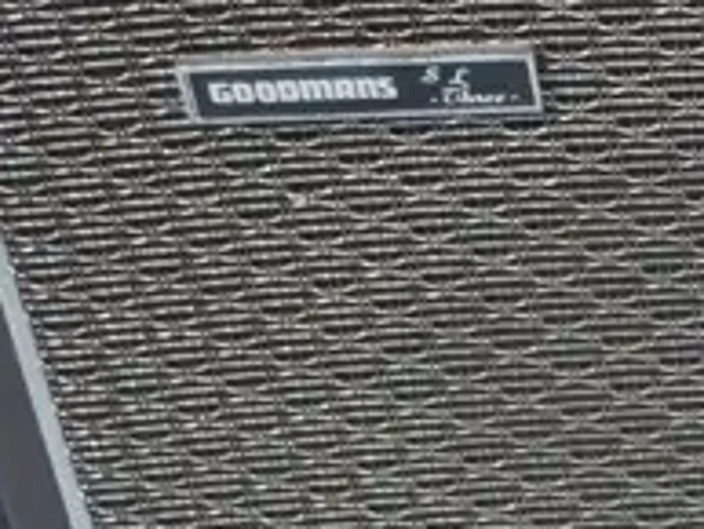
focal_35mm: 265
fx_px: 5393
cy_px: 100
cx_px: 1813
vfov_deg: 5.6
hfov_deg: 7.0
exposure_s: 1/60
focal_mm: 25
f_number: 5.3
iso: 1250
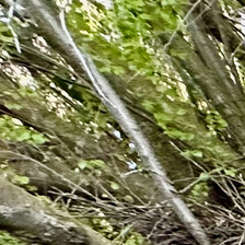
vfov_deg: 11.1
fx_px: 905
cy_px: 695
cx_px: 1016
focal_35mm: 113
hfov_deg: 7.9
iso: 320
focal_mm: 2.22
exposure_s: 1/90
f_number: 2.2
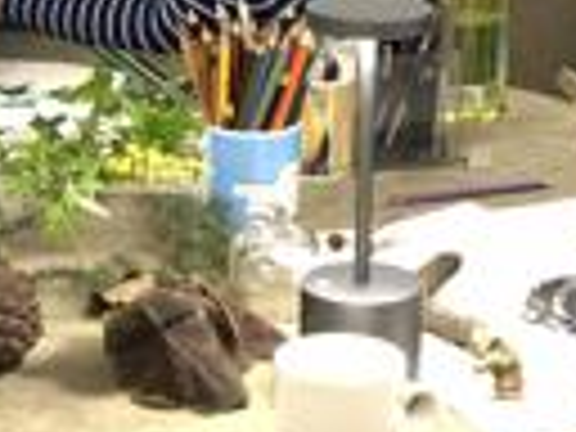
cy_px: 9
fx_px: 2429
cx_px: 292
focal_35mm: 146
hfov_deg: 13.5
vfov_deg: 10.1
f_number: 2.4
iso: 160
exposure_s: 1/25
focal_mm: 6
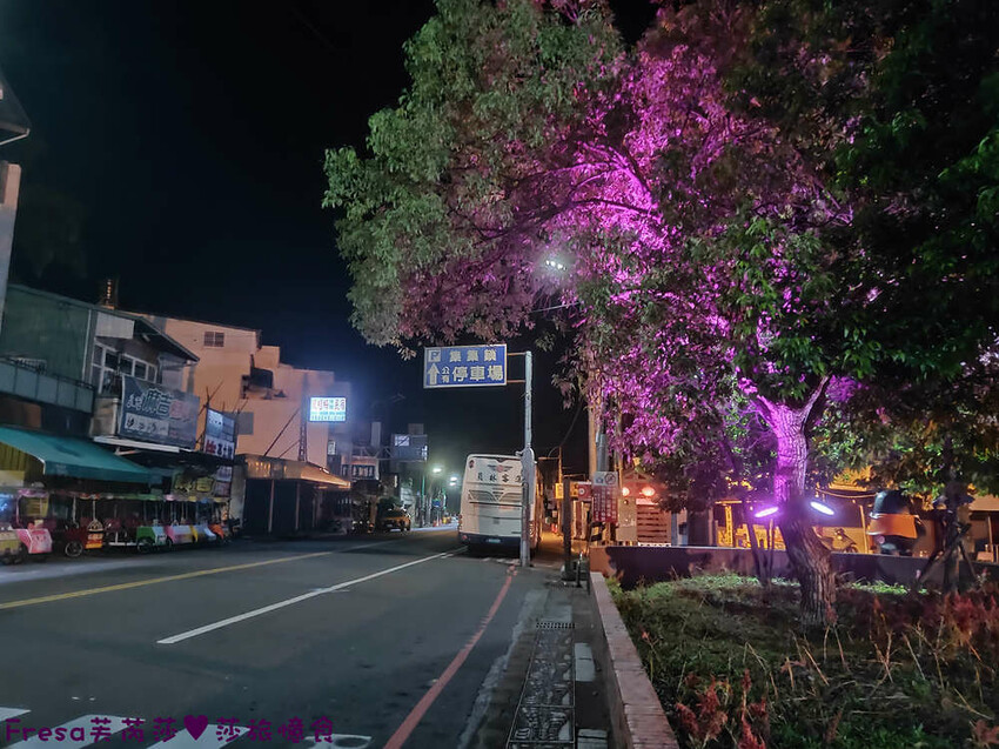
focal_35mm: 23
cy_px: 374
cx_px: 500
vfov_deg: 58.9
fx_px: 664
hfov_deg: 73.9
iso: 4848
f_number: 1.7
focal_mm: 3.97
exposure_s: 1
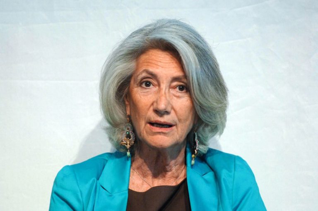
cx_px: 159
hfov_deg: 6.9
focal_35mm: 300
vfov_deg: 4.6
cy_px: 106
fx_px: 2647
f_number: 3.2
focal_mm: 200
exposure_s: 1/125
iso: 640
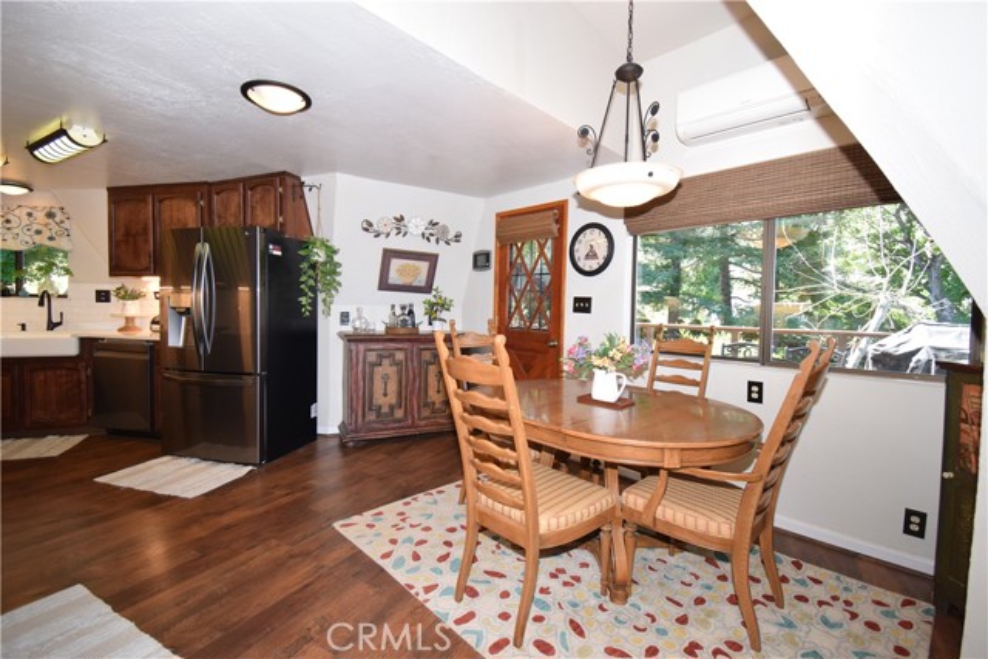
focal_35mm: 15
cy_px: 330
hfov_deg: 100.4
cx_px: 494
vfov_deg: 77.4
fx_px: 412
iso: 800
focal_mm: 10
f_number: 5
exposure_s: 1/100
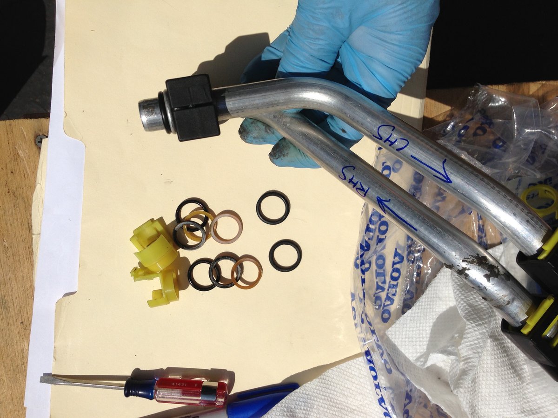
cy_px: 209
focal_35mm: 33
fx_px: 532
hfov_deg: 55.4
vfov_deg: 42.9
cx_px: 279
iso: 50
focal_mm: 4.13
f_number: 2.4
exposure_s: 1/5435
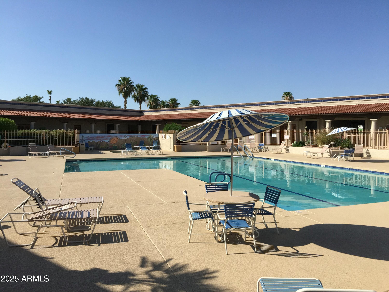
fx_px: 326
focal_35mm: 29
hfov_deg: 61.7
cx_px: 194
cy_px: 146
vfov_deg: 48.2
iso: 32
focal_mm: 4.15
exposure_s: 1/2326
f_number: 2.2
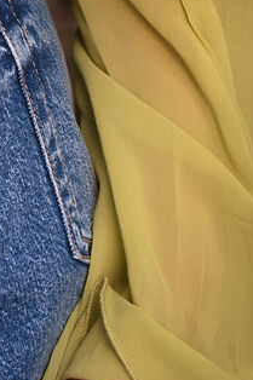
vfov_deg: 3.2
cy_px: -667
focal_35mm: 642
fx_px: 6775
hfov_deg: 2.1
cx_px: -456
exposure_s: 1/900
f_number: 1.2
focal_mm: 56
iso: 200
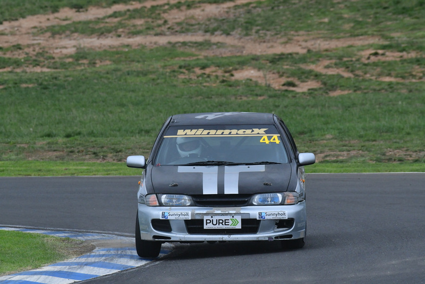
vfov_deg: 2.2
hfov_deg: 3.3
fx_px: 7440
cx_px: 212
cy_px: 142
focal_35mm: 630
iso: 2000
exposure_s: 1/640
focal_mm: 420
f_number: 10
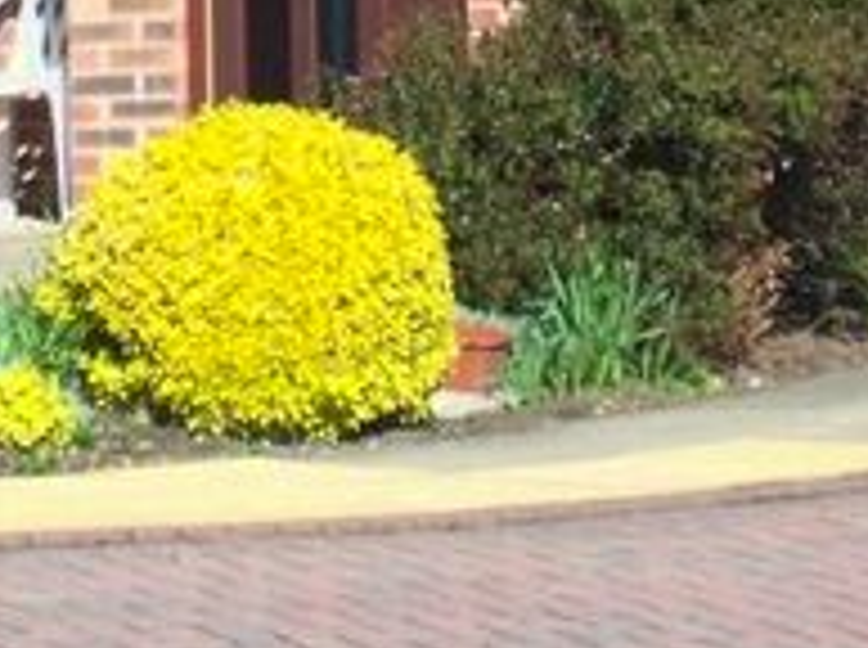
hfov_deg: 6.7
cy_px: -493
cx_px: 445
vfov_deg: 4.9
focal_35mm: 298
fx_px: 7458
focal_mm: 13.5
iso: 80
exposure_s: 1/496
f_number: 4
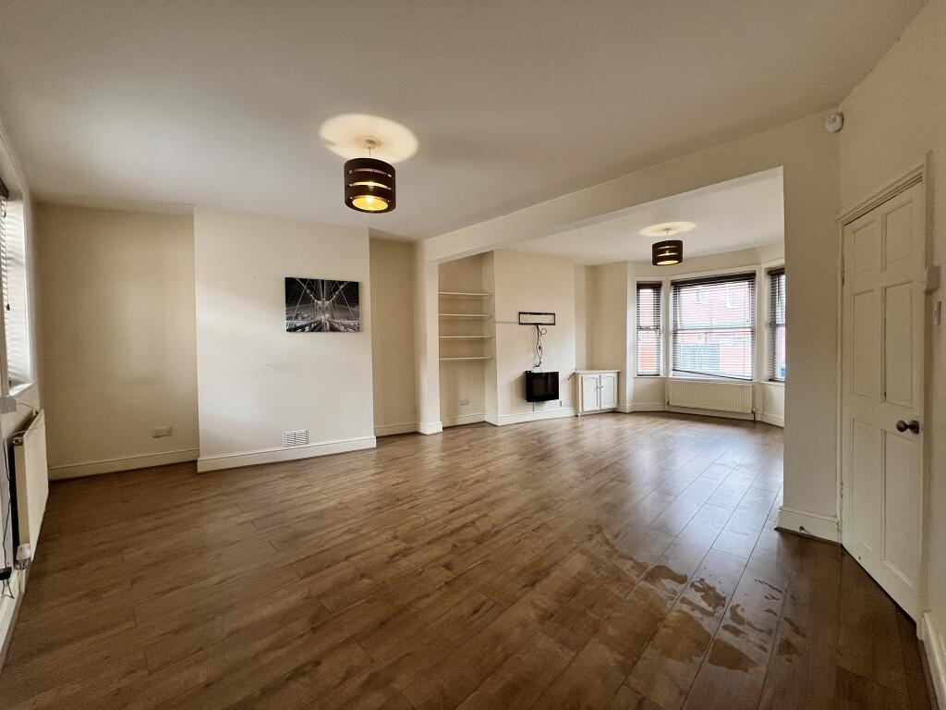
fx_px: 355
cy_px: 355
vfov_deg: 89.9
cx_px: 473
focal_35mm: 13
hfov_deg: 106.2
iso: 250
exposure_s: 1/97
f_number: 1.8
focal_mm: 1.57
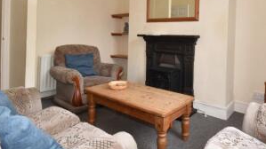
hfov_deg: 73.1
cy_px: 42
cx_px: 163
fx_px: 176
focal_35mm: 25
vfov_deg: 44.8
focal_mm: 10
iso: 100
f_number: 9
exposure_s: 1/3
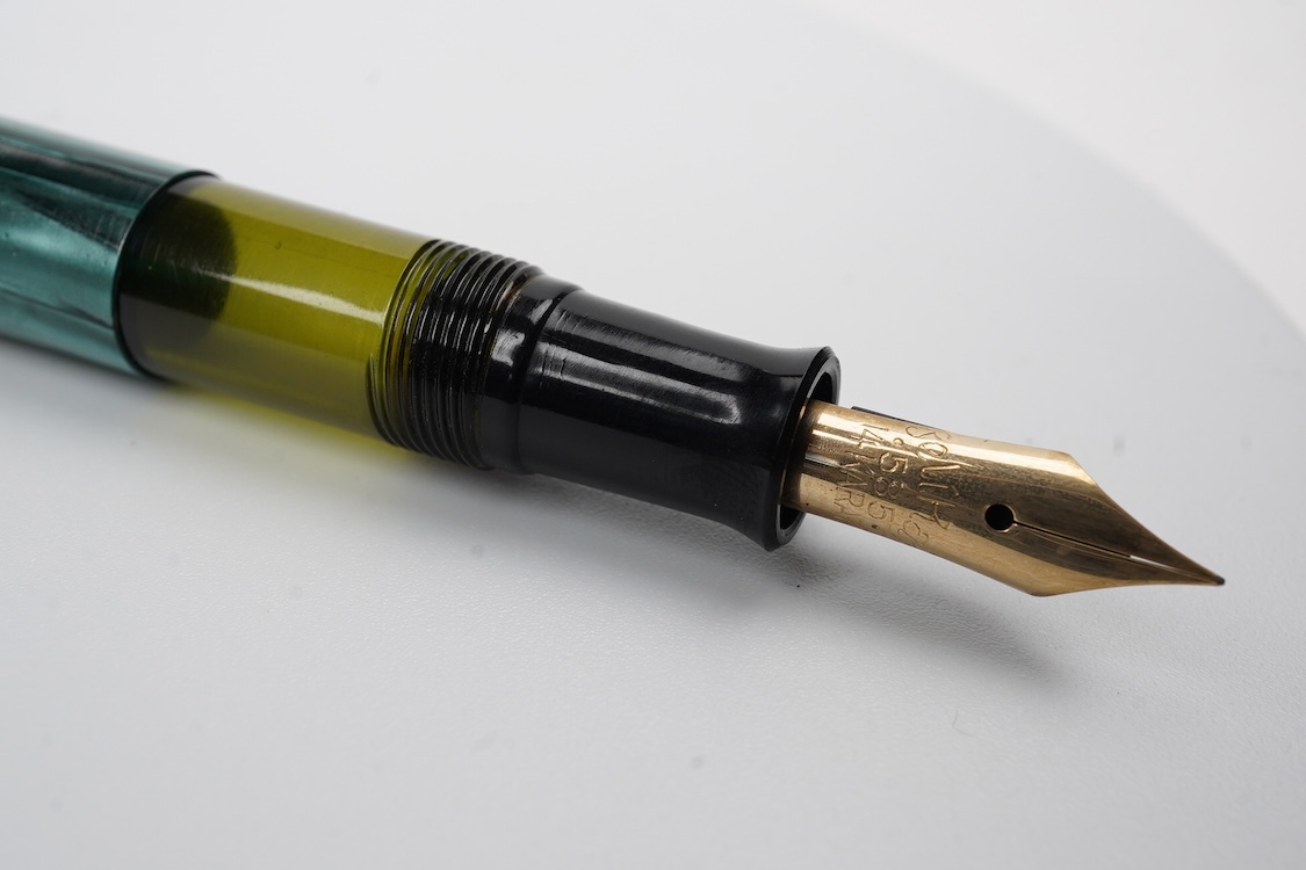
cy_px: 435
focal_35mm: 45
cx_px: 653
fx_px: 1632
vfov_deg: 29.9
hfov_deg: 43.6
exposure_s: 1/100
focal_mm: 30
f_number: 20
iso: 400
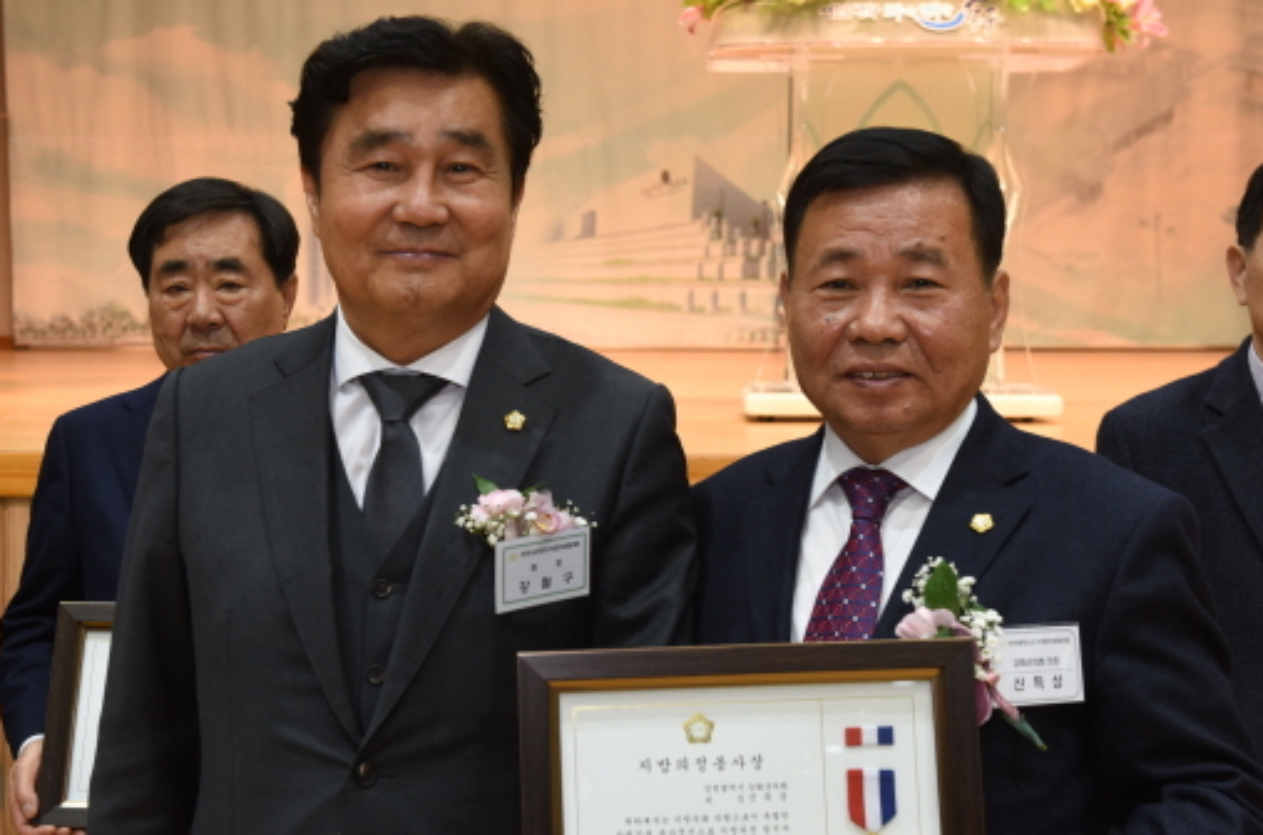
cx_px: 599
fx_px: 2170
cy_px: 439
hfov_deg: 32.4
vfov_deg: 21.8
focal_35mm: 62
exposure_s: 1/60
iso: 800
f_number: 6.3
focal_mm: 45
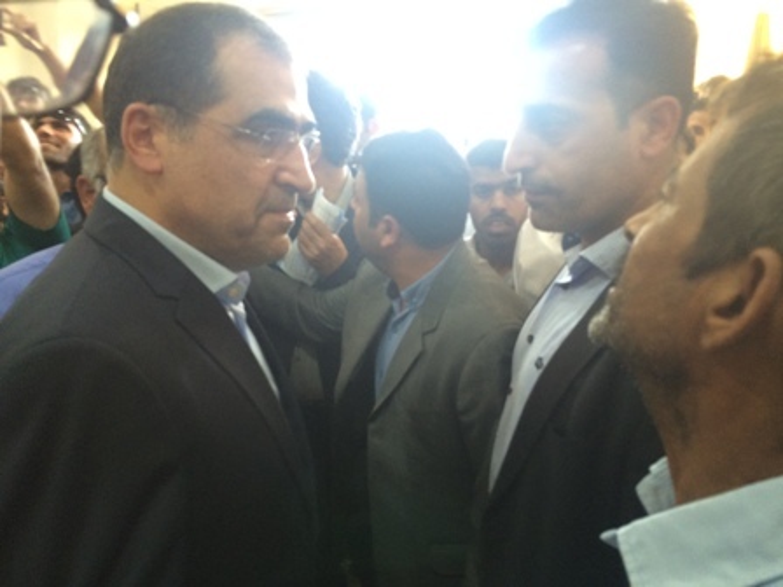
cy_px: 294
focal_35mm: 29
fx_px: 656
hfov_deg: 61.7
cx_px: 392
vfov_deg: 48.2
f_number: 2.2
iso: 100
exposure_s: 1/30
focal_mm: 4.15
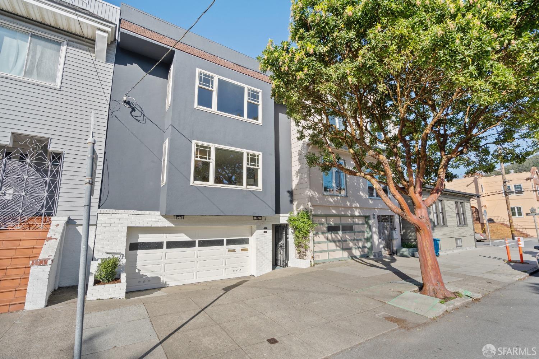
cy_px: 180
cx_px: 270
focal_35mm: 16
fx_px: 240
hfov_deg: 96.7
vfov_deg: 73.7
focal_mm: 16
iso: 200
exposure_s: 1/160
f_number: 8
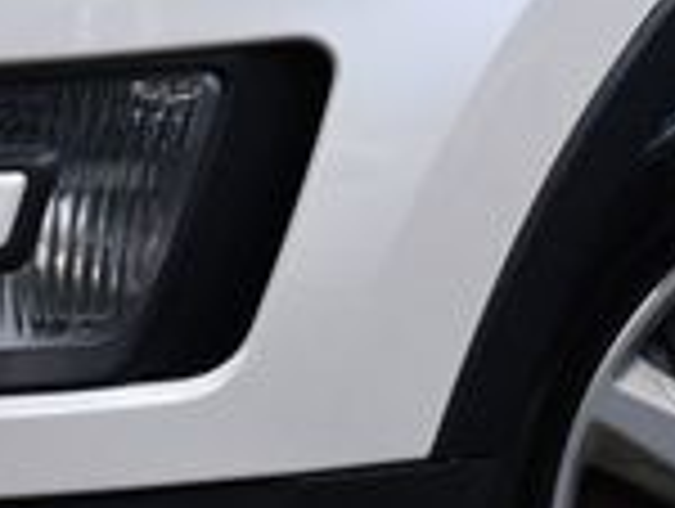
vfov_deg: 4.8
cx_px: -18
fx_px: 6094
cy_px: -126
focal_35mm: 312
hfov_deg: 6.3
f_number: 4.8
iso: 800
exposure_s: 1/160
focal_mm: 38
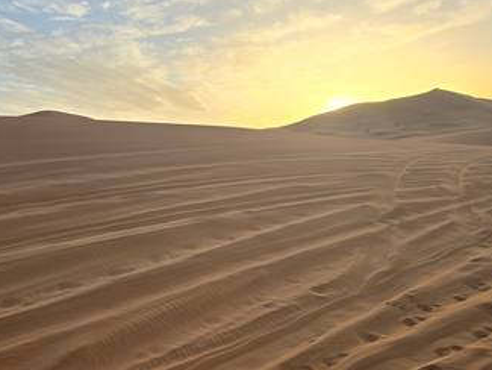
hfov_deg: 53.8
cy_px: 243
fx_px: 483
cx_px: 212
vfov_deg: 41.4
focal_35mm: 34
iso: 12
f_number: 1.7
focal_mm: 6.3
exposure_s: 1/352
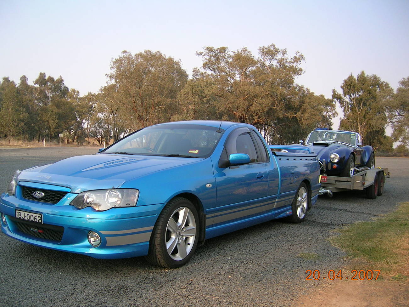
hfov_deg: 52.6
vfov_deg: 40.7
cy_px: 154
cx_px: 204
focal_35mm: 35
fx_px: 414
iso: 50
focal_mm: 5.4
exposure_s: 1/359
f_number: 2.8
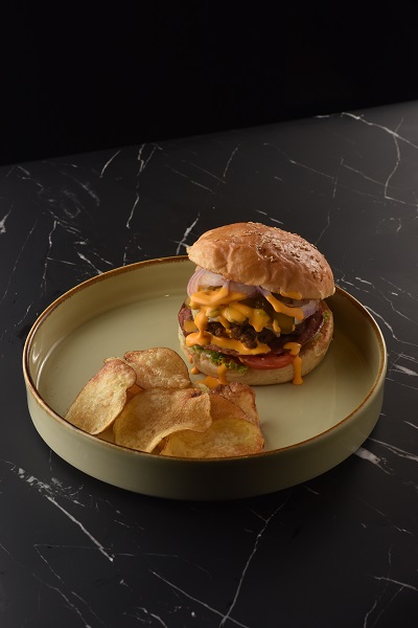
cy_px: 314
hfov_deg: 13.7
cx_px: 209
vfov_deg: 20.4
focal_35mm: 100
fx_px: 1742
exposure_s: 1/100
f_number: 13
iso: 400
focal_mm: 100
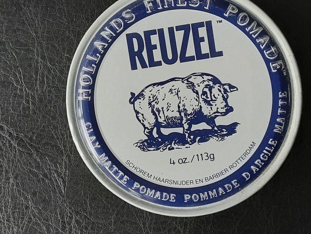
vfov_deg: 27.5
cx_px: 168
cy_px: 103
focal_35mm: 53
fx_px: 476
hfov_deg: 36.1
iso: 64
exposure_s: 1/100
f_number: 1.9
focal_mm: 2.9
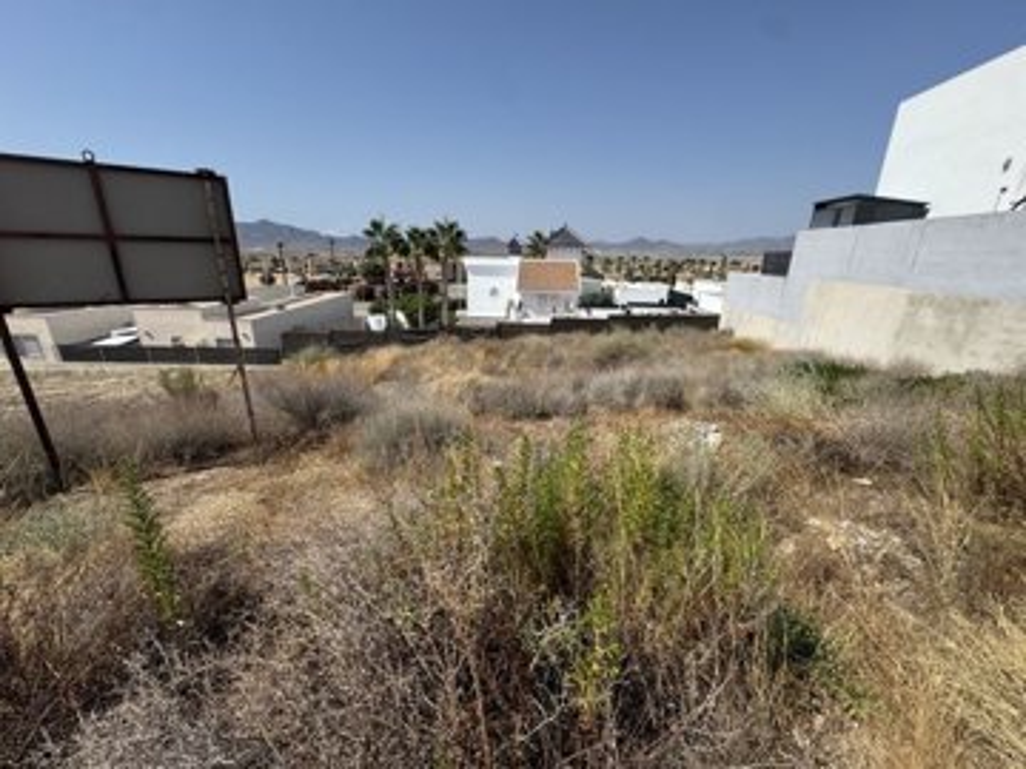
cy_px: 384
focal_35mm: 14
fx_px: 415
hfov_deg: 102.1
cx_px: 513
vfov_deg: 85.7
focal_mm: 2.22
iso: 50
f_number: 2.2
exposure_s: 1/2674
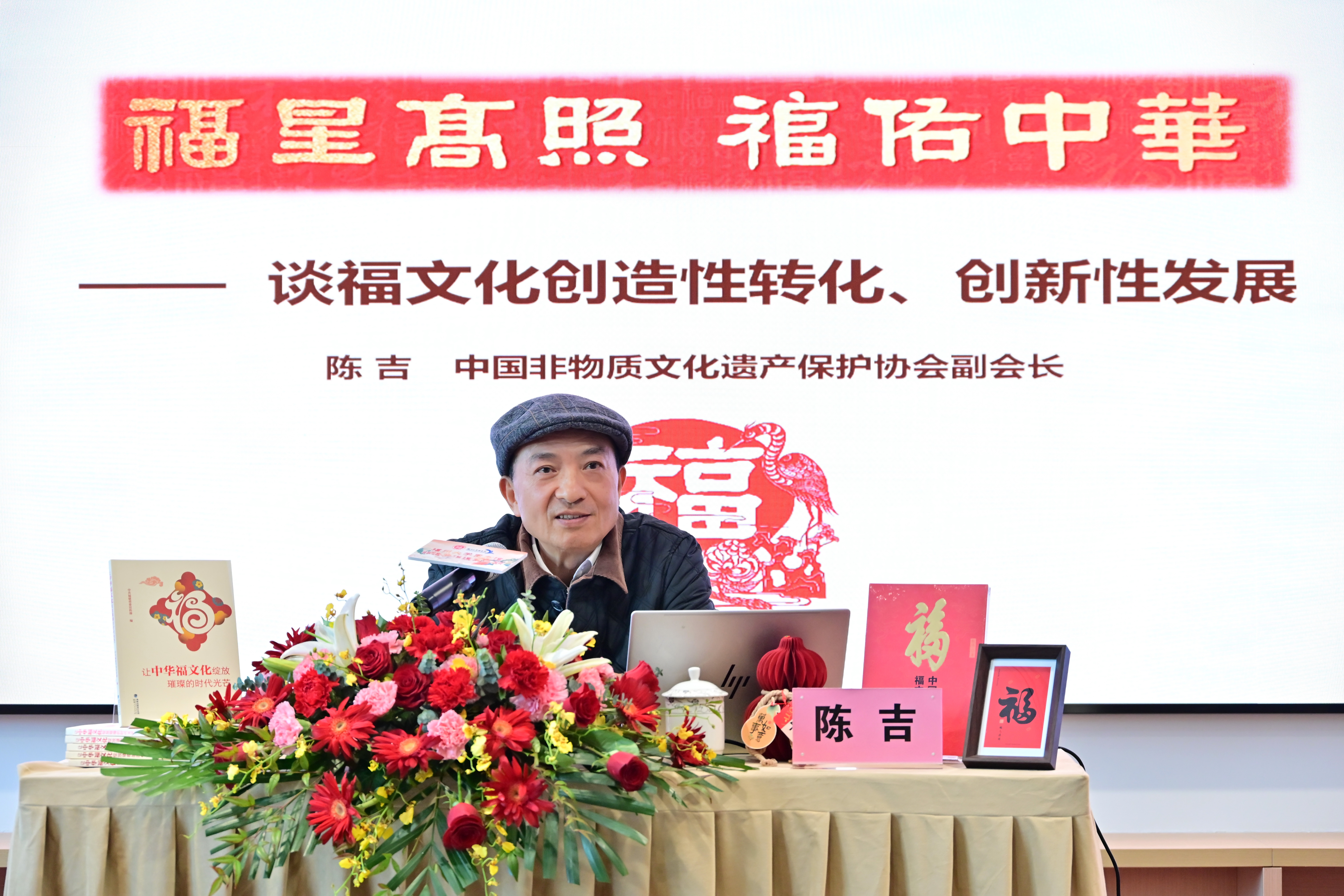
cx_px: 672
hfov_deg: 23.1
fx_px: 3285
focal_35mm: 88
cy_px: 448
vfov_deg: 15.5
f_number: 6.3
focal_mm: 88
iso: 2000
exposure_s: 1/80
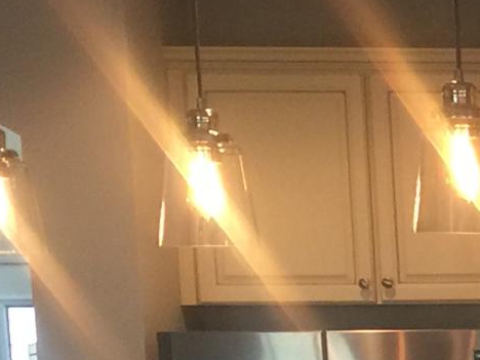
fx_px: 2579
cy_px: 704
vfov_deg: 7.7
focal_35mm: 186
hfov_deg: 9.5
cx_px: 1118
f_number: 2.2
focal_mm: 4.15
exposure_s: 1/15
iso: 50
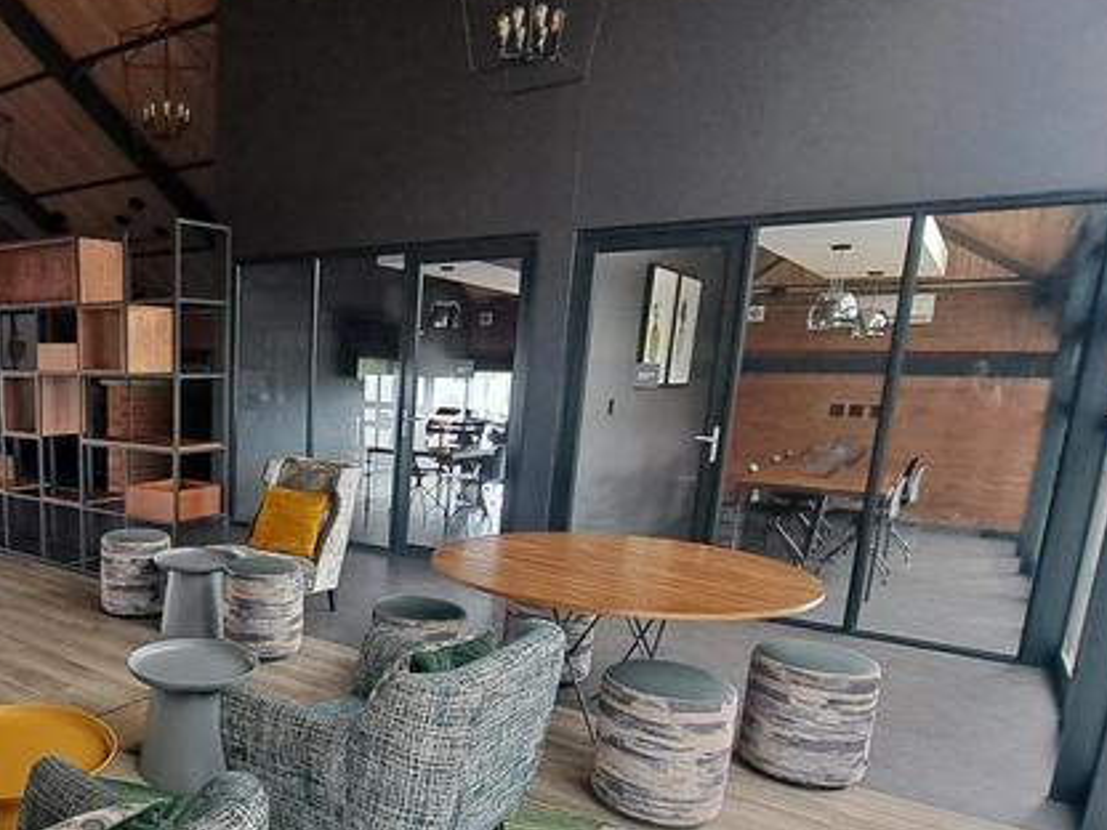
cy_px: 545
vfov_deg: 53.9
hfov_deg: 63.0
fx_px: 799
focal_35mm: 25
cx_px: 210
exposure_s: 1/50
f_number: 2.2
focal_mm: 1.74
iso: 100
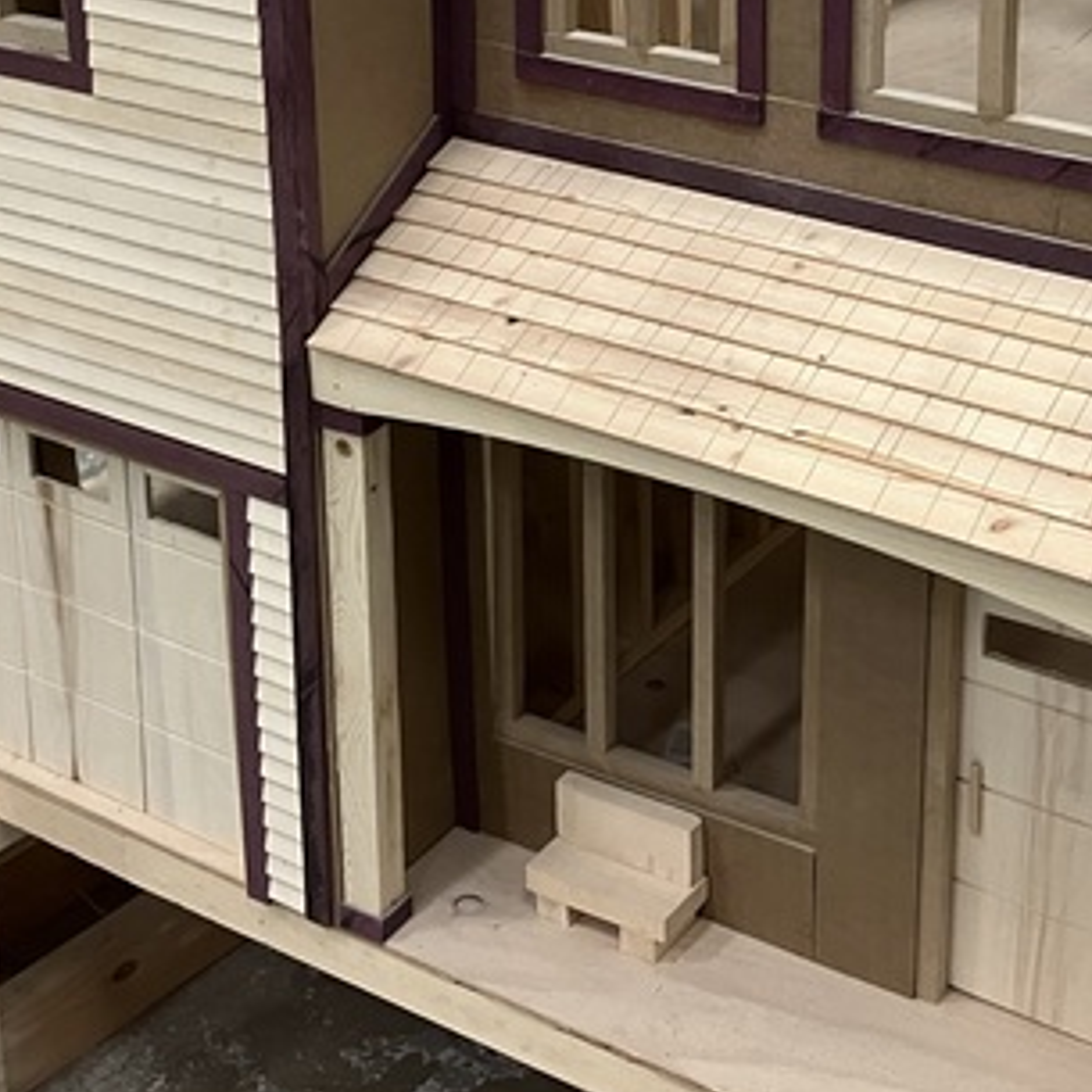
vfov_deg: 25.5
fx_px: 2320
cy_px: 64
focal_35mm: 65
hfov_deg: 26.5
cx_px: 637
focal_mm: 3.99
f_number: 1.8
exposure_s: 1/60
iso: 160
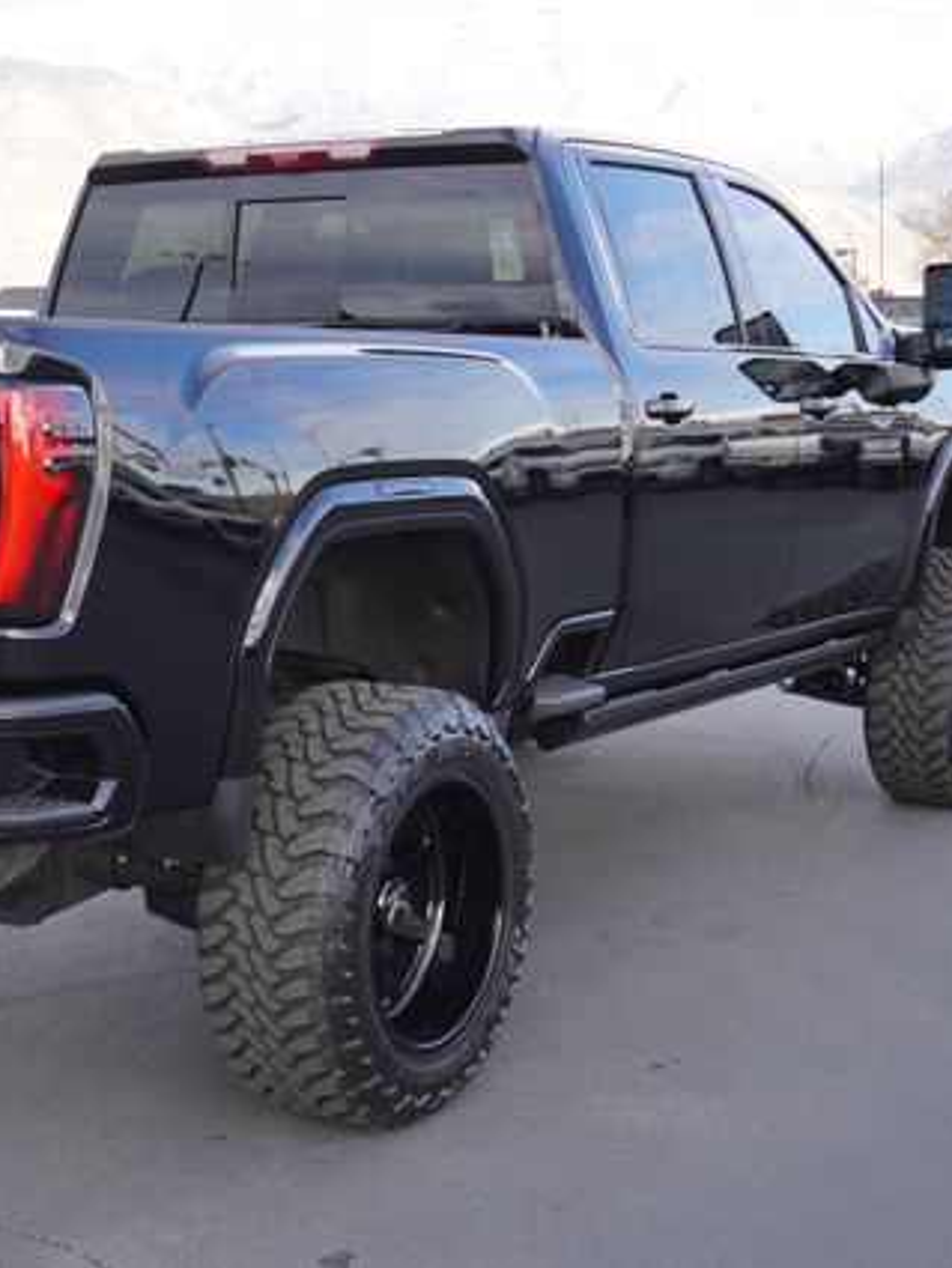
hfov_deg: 24.5
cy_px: 633
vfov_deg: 32.8
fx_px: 2152
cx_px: 179
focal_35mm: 59
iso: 100
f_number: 5.6
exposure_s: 1/80
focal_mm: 27
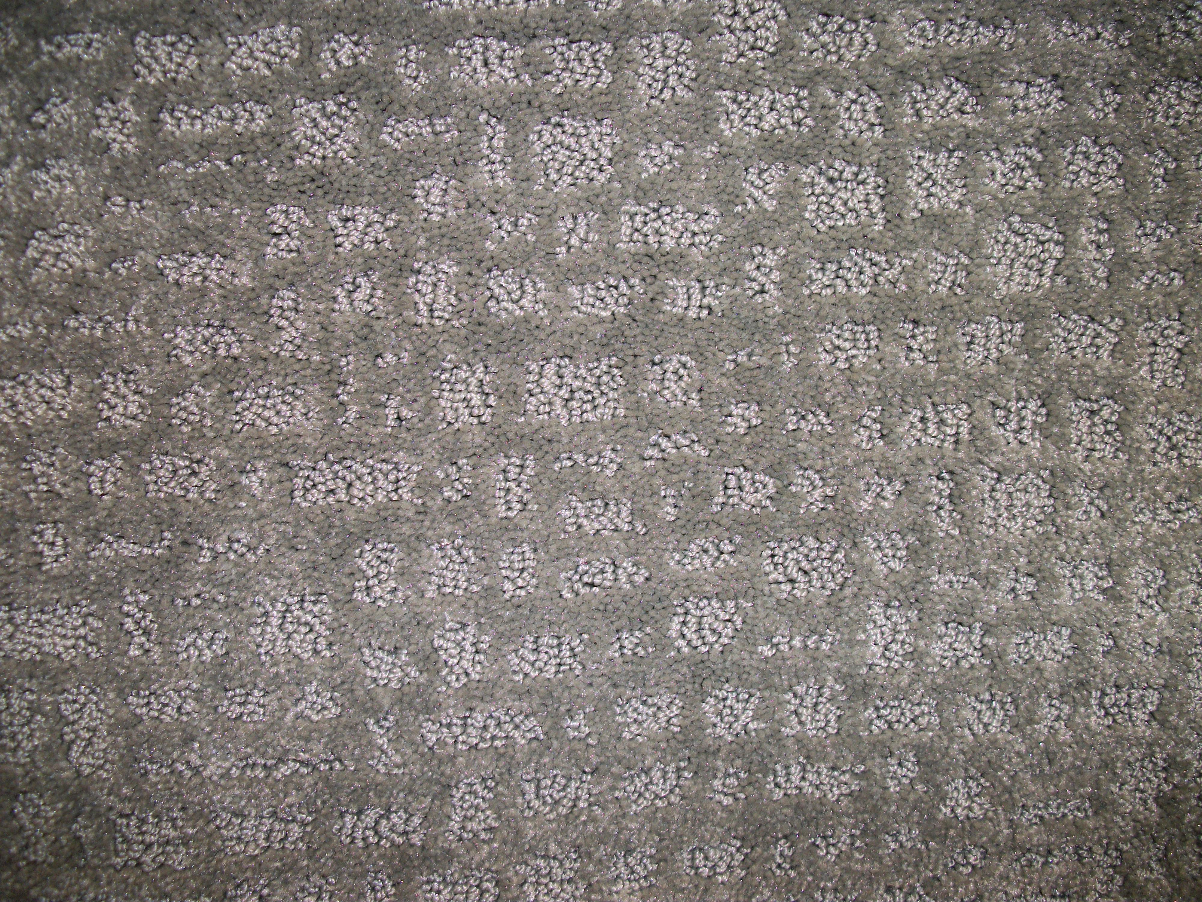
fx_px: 1111
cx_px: 601
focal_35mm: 32
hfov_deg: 56.8
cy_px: 451
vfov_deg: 44.2
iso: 80
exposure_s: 1/30
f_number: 2.9
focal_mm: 5.7
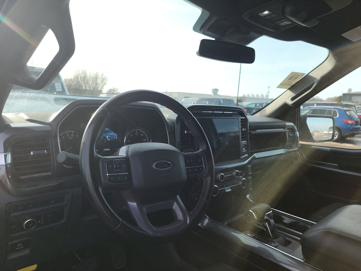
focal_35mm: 24
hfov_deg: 71.6
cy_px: 136
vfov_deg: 56.8
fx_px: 250
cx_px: 180
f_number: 1.8
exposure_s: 1/321
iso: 50
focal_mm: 6.7
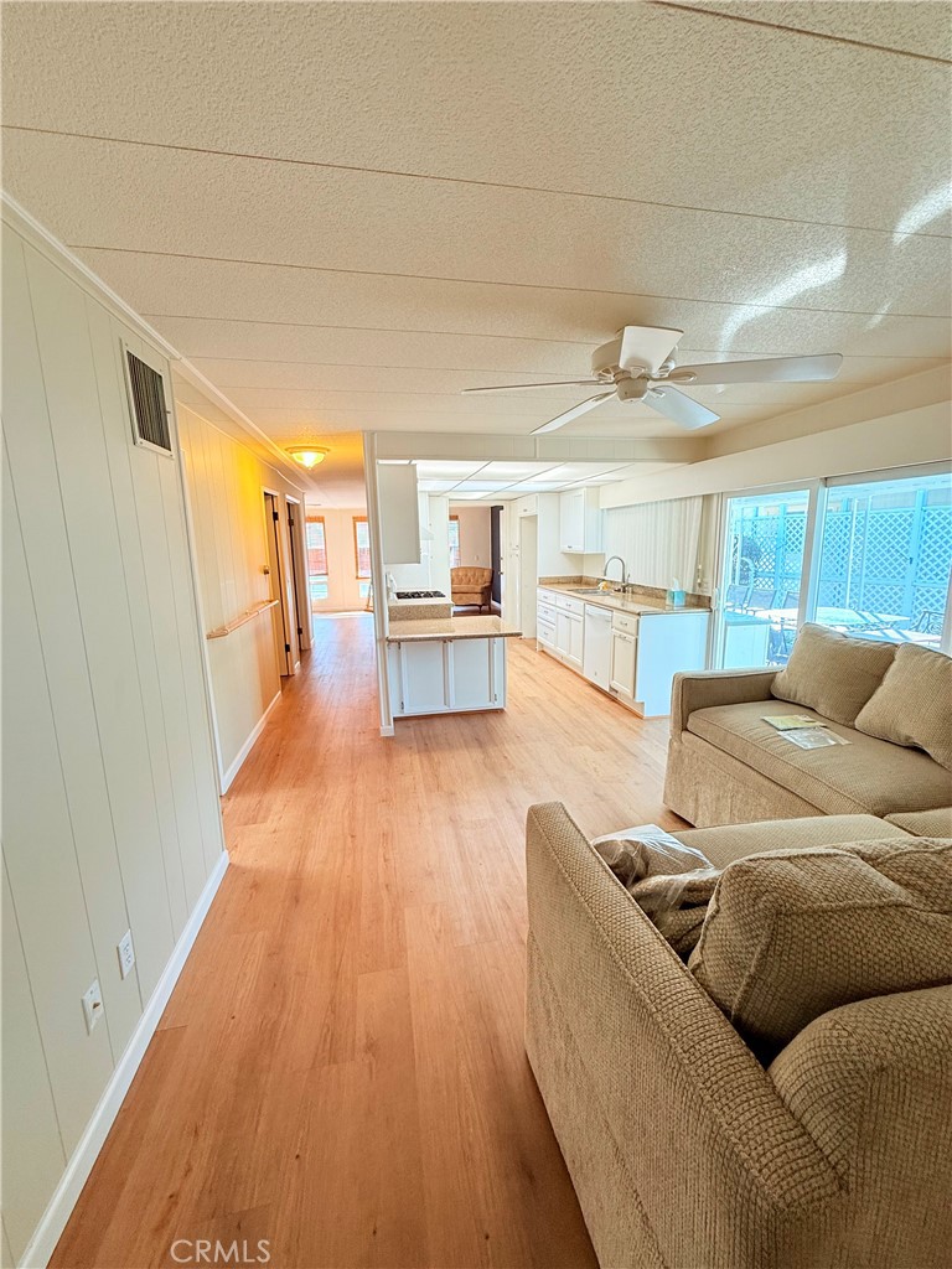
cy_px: 634
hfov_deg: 85.7
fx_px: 513
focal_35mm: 14
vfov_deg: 102.1
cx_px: 476
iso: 100
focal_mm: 2.22
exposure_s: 1/120
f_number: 2.2
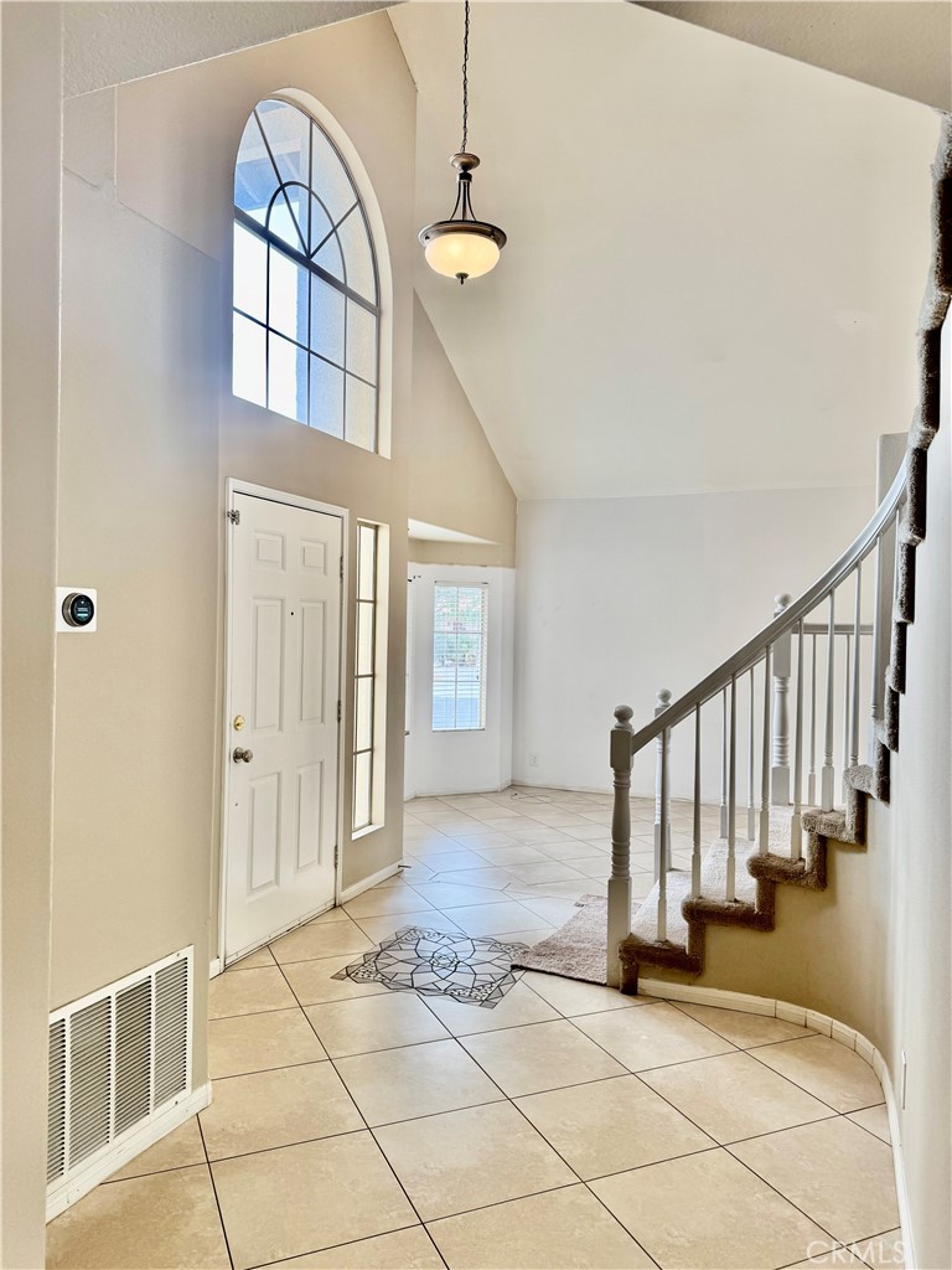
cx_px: 476
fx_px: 880
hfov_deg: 56.8
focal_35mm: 24
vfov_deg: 71.6
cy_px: 635
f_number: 1.78
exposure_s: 1/141
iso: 80
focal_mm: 6.76
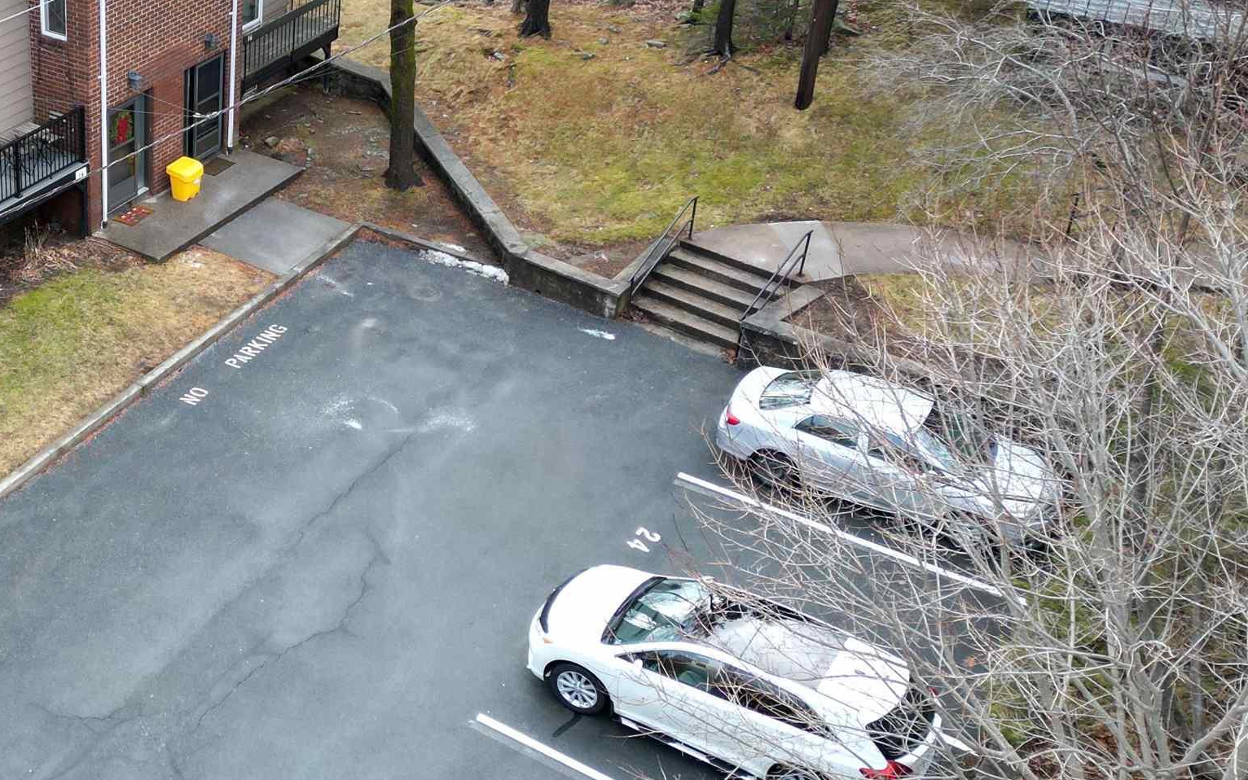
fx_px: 1735
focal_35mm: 51
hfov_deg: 37.3
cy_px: 309
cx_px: 153
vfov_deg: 25.3
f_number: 1.7
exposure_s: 1/240
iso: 100
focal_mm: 6.72
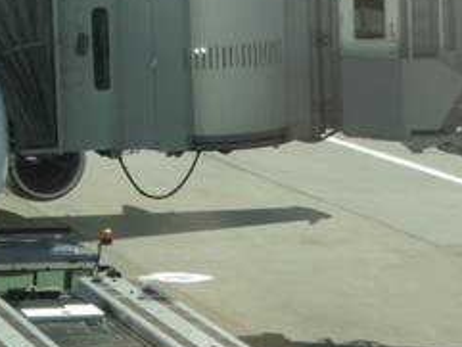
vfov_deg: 8.8
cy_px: -67
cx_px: -209
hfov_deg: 11.5
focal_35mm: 166
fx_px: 2217
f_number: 3.6
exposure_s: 1/800
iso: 80
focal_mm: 8.9
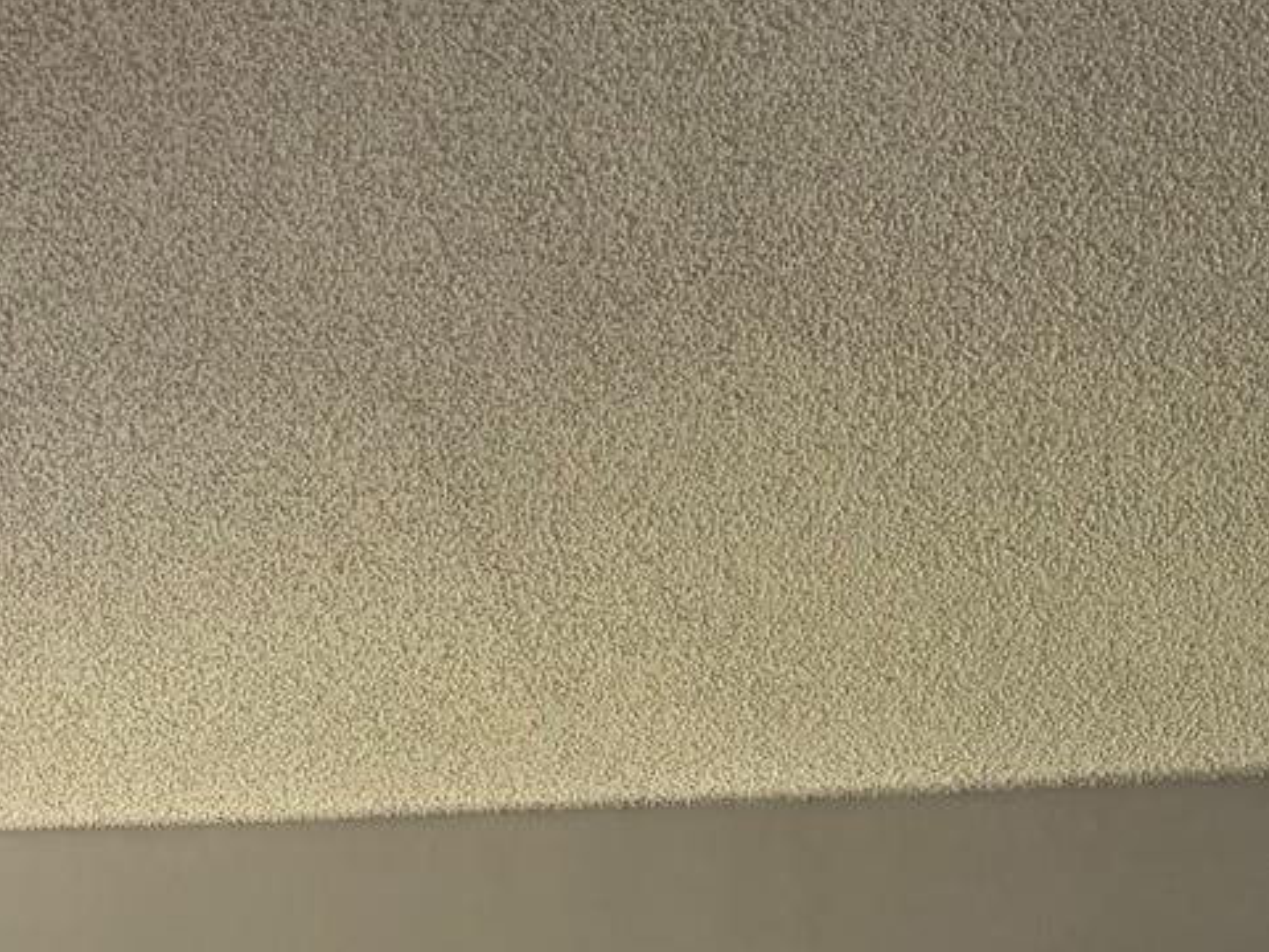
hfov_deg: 24.4
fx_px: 2933
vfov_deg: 16.7
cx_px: 568
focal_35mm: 80
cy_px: 1444
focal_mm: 6.76
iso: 500
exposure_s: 1/60
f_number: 1.78
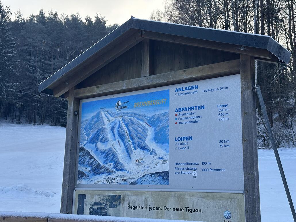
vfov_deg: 30.3
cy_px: 111
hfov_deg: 39.6
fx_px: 411
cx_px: 148
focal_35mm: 48
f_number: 1.78
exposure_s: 1/519
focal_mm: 6.86
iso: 64
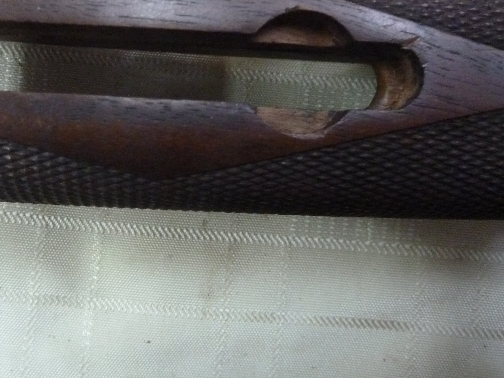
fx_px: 524
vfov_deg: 39.6
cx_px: 159
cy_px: 162
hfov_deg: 50.2
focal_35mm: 36
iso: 800
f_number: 3.3
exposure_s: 1/30
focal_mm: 4.1
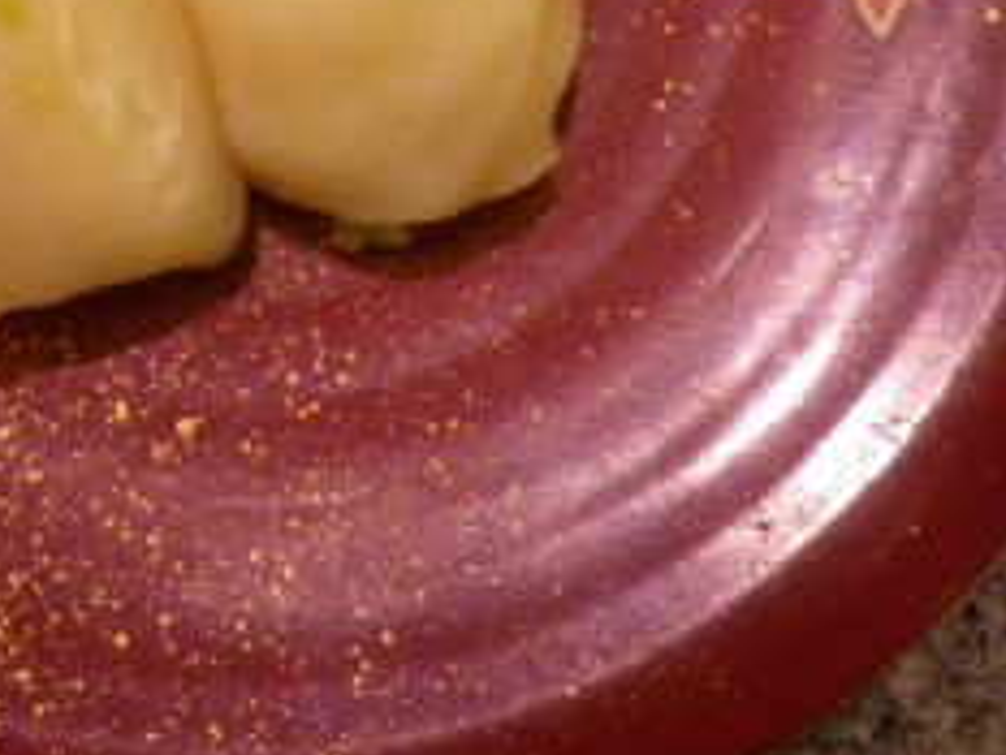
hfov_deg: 25.0
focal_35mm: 77
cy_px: -60
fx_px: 2239
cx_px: 250
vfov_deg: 18.5
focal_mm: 4.9
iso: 160
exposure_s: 1/60
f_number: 2.6
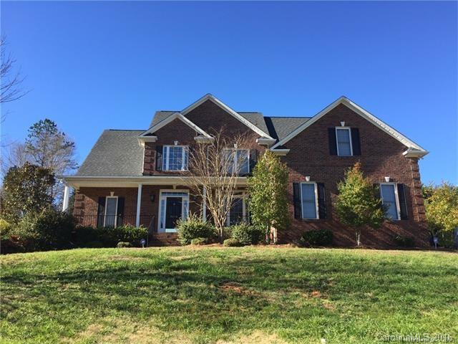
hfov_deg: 61.7
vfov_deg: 48.2
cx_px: 229
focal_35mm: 29
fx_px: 384
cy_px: 172
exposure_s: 1/618
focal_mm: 4.15
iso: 32
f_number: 2.2
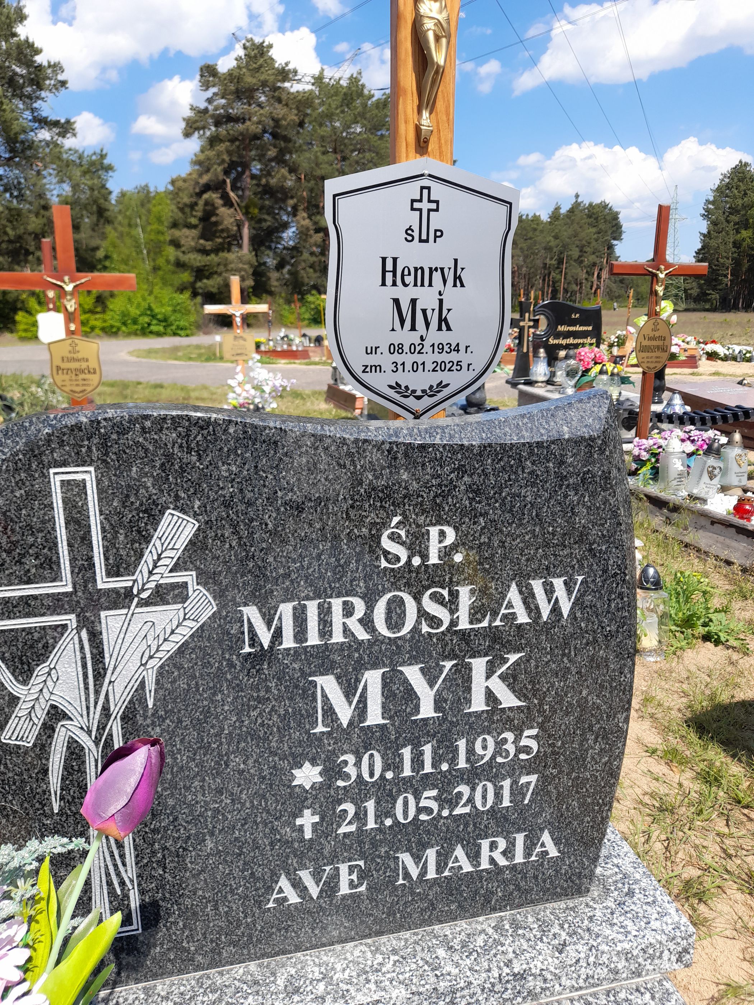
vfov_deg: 69.4
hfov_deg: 54.9
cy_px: 502
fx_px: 726
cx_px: 377
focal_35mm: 25
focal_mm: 4.6
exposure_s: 1/588
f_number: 2
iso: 20
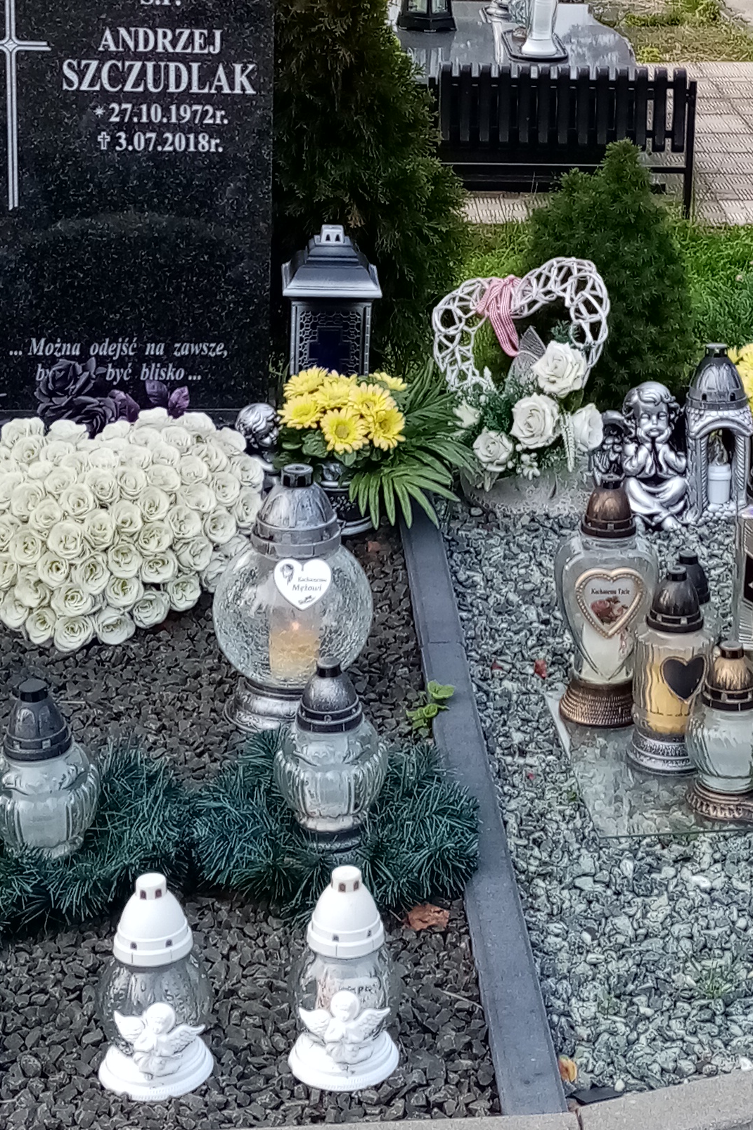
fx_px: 2197
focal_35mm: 70
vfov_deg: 28.3
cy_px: 245
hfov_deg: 19.3
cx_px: 606
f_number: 1.8
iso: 104
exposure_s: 1/215
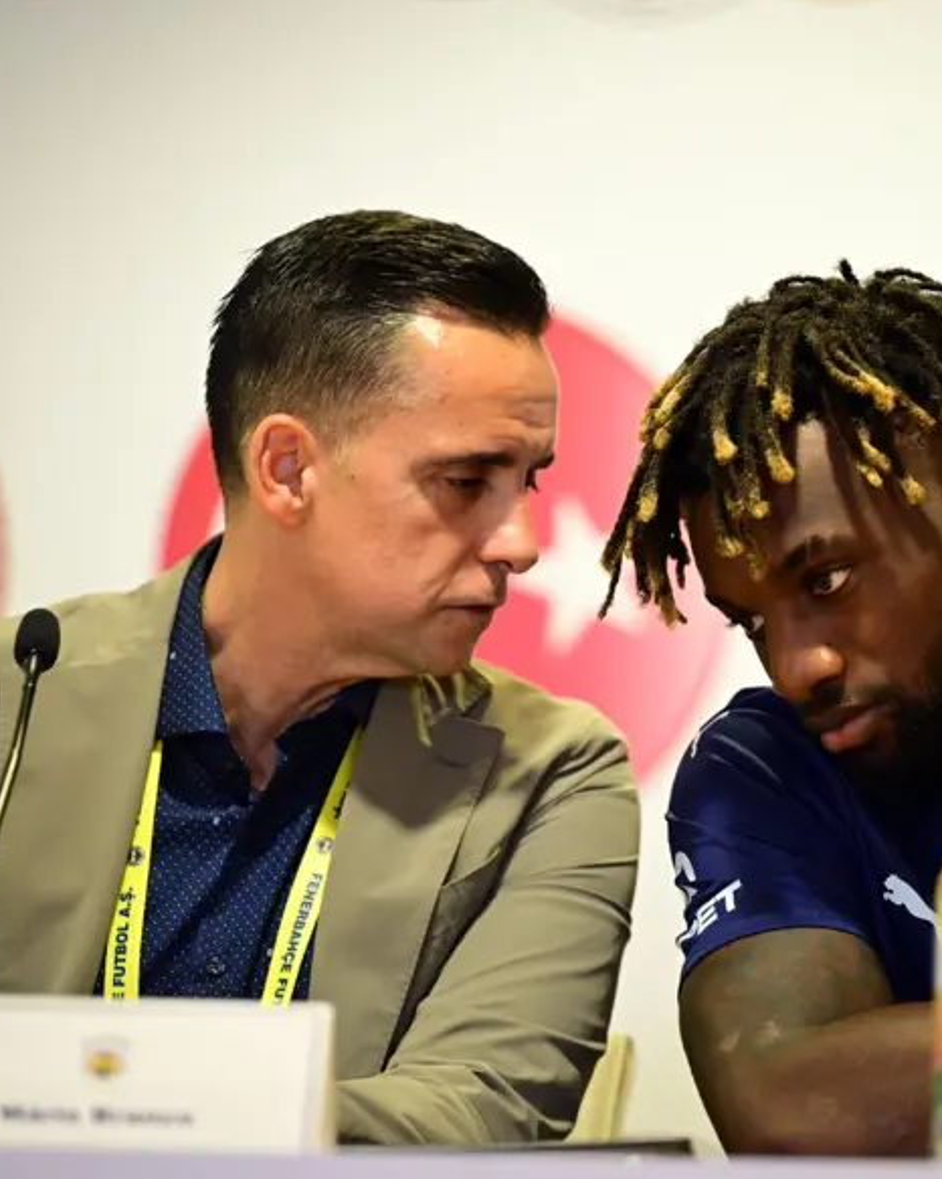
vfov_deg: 7.8
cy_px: 588
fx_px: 8647
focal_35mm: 248
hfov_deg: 6.2
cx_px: 643
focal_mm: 175
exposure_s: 1/100
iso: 2000
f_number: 2.8
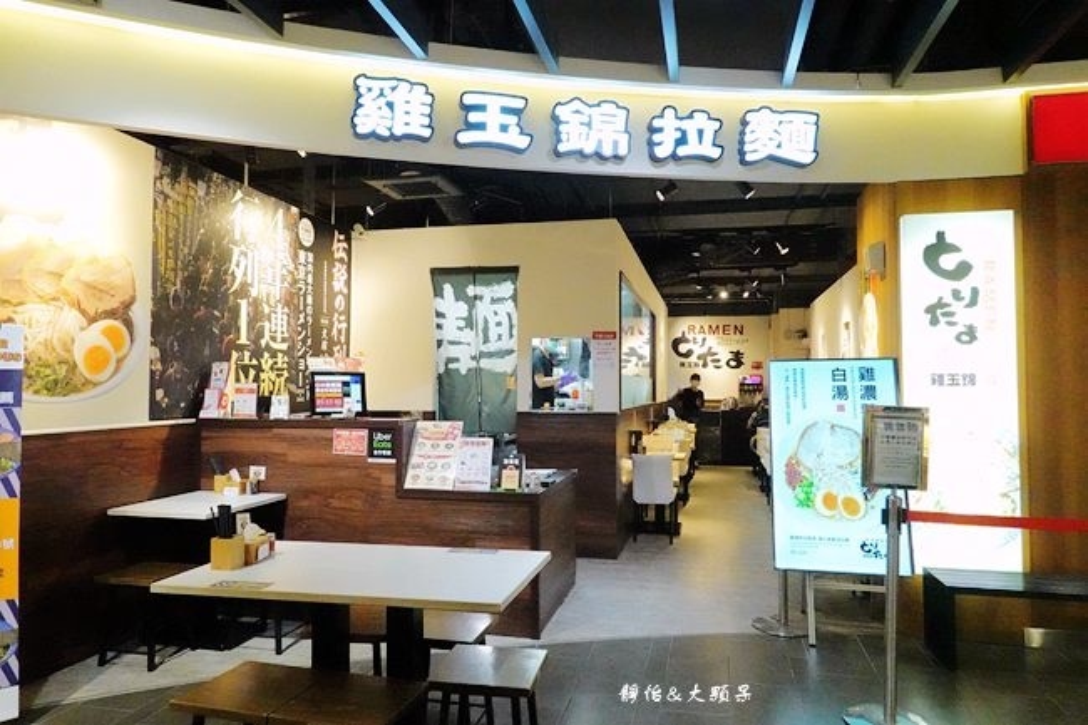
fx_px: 725
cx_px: 544
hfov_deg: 73.8
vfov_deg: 53.1
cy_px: 362
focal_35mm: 24
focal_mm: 9
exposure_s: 1/640
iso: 8000
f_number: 4
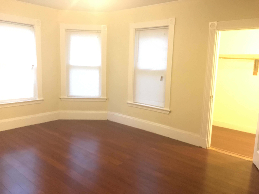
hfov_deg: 63.4
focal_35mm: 28
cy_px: 97
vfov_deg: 49.7
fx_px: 209
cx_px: 130
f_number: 1.8
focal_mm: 3.99
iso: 80
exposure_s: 1/6
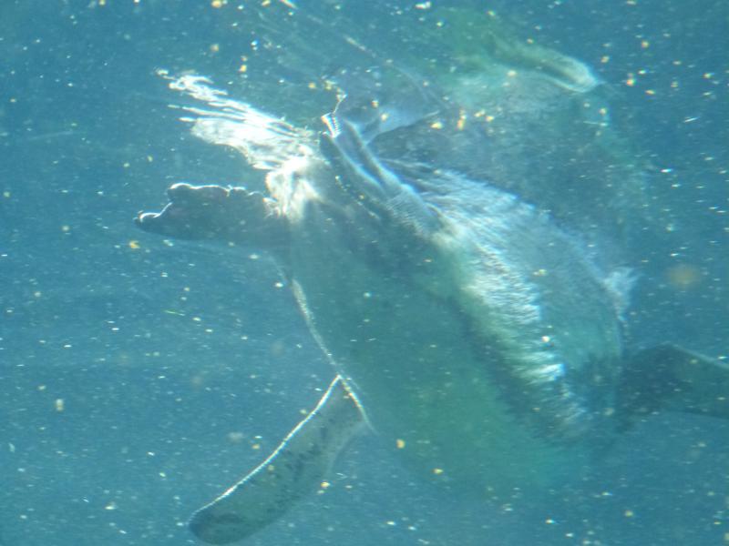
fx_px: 2654
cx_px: 364
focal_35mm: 126
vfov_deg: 11.8
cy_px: 273
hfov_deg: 15.6
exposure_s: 1/100
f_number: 3.6
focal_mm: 22.7
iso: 800
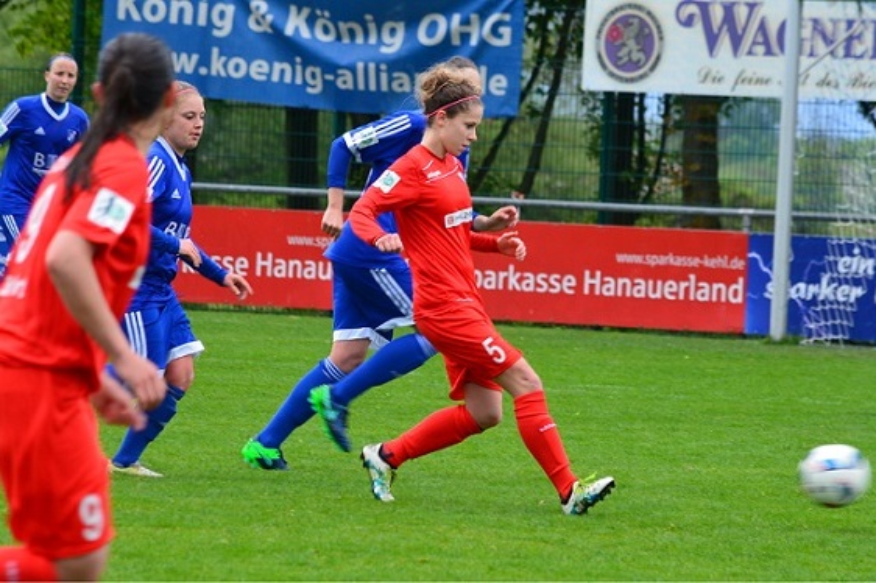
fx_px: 8755
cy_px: 292
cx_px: 438
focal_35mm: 360
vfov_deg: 3.8
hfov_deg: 5.7
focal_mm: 240
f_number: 10
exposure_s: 1/250
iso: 400
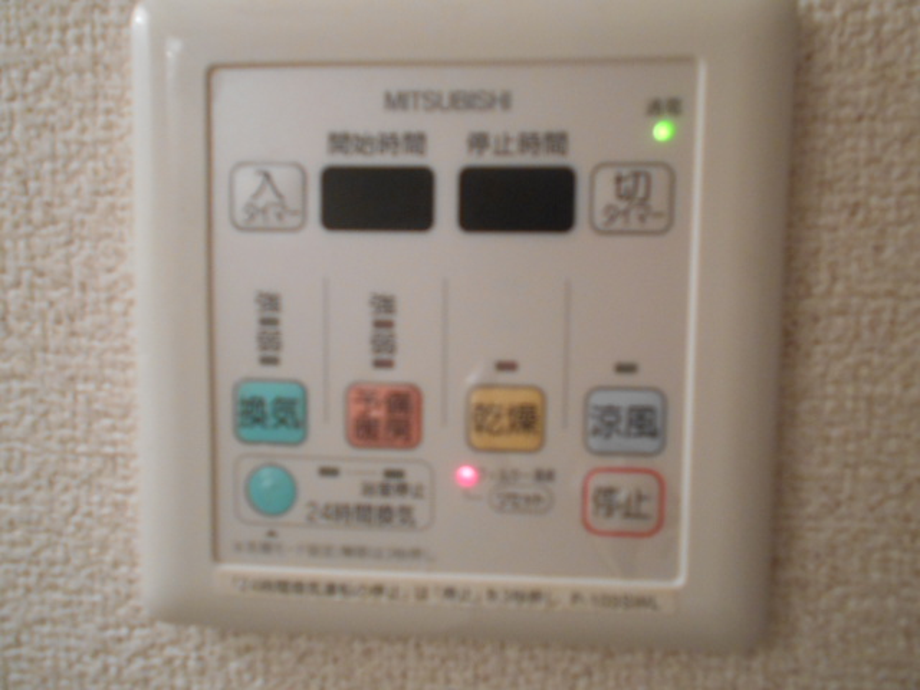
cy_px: 345
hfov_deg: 67.3
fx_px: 691
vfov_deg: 53.1
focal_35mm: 26
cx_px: 460
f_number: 3.2
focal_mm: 4.6
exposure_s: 1/30
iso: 280
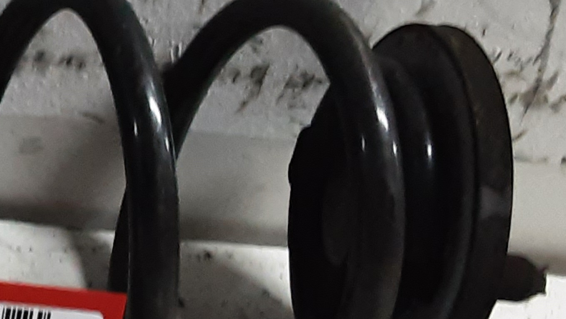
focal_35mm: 106
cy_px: 153
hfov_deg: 17.3
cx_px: -377
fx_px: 1591
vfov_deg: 11.4
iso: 160
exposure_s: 1/33
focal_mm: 2.91
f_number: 1.9
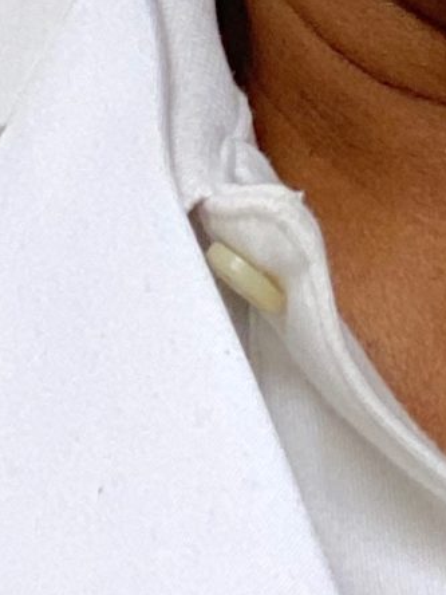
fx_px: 2972
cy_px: -1032
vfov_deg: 9.5
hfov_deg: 8.5
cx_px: 514
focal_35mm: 173
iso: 100
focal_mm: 2.71
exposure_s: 1/43
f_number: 2.2
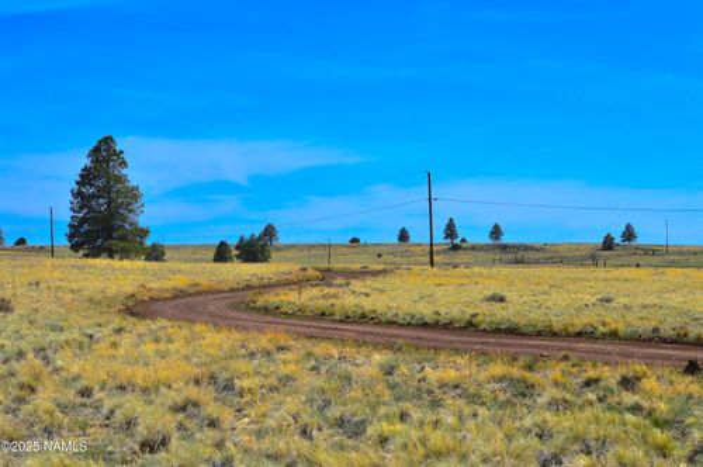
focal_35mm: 98
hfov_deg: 20.9
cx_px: 352
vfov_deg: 14.0
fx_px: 1901
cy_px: 234
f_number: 11
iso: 250
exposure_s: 1/500
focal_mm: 65
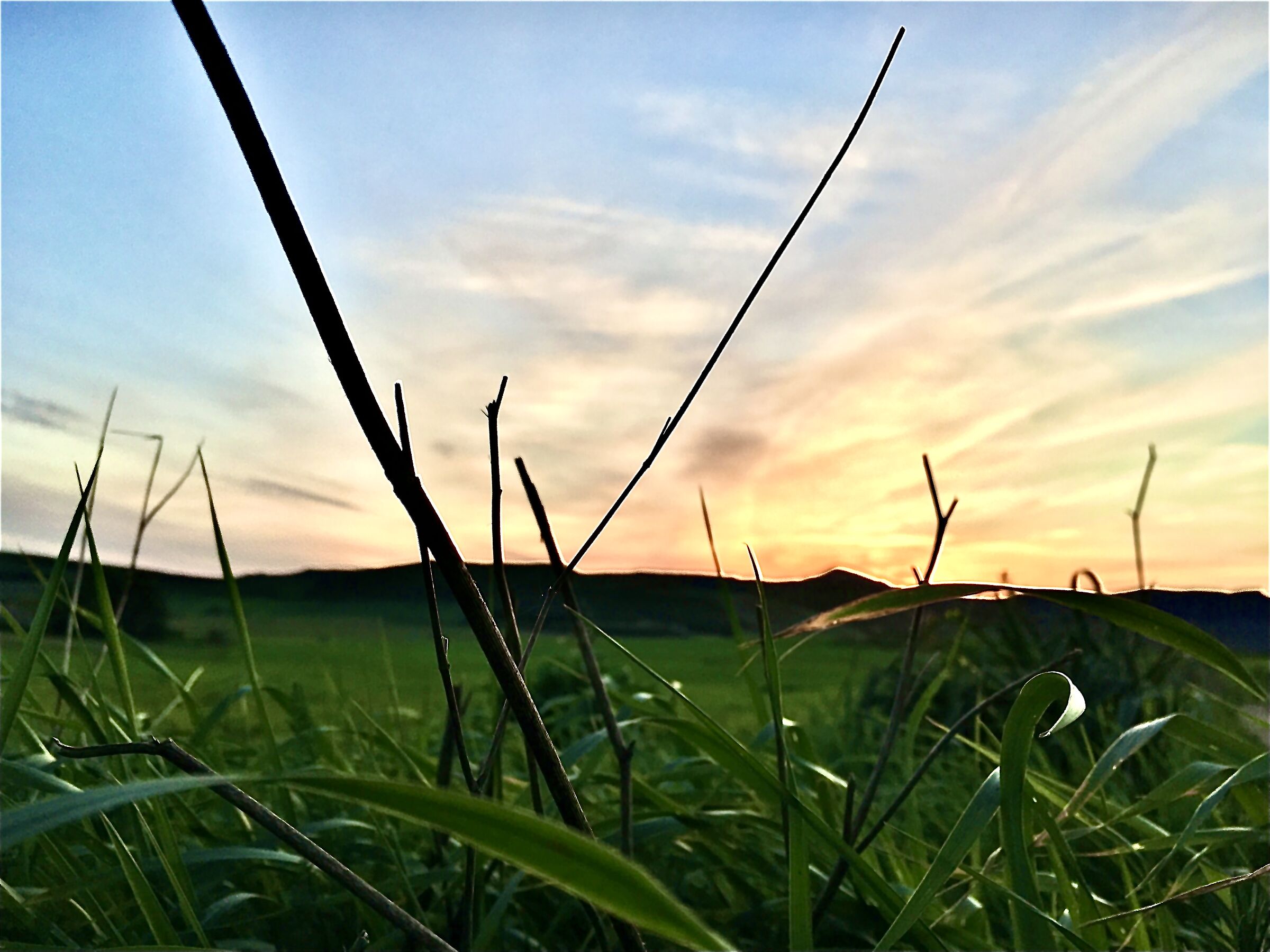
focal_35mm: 29
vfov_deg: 48.2
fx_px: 1064
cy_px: 476
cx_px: 635
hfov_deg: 61.7
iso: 25
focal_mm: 4.15
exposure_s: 1/407
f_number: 2.2
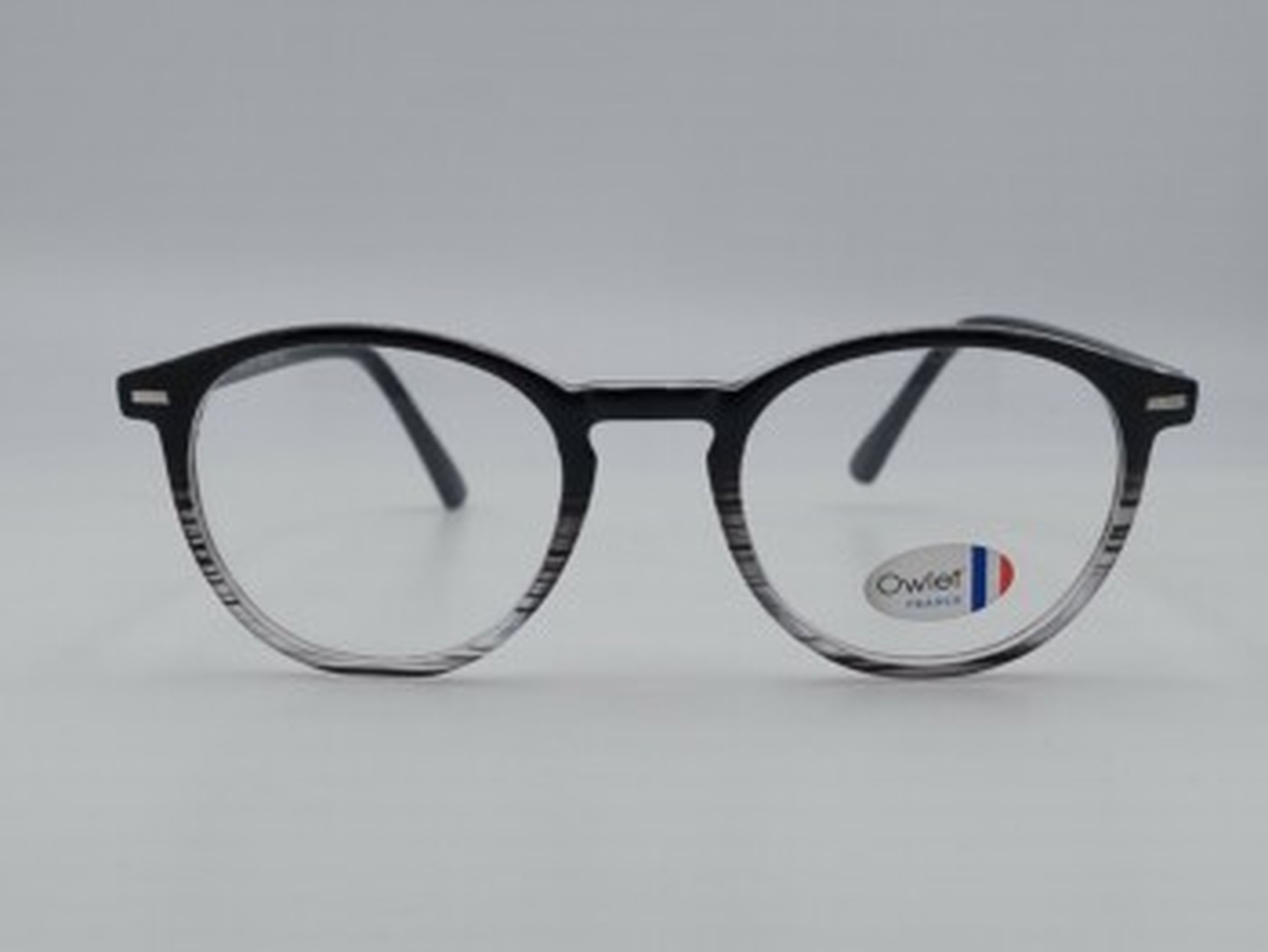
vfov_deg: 54.9
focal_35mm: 25
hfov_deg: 69.4
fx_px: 916
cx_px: 634
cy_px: 476
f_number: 1.8
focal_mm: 5.23
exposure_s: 1/1593
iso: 40
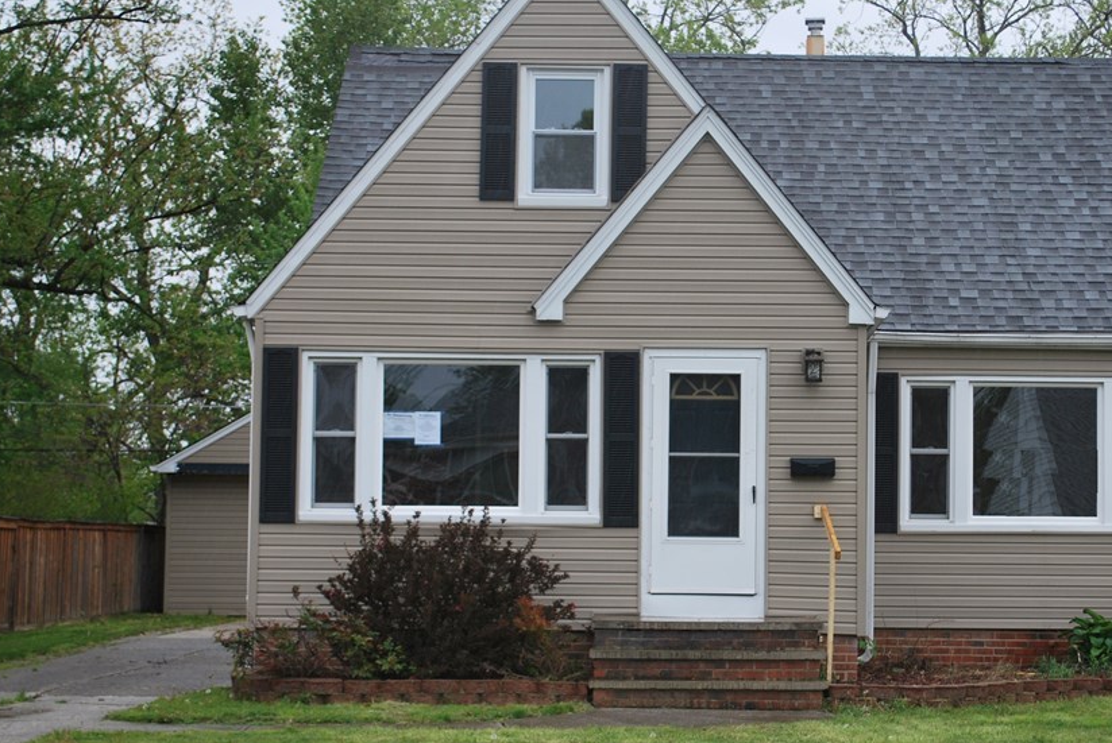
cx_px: 688
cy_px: 413
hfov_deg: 28.3
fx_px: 2195
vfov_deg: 19.2
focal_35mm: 71
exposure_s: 1/125
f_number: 5.6
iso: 160
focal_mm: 36
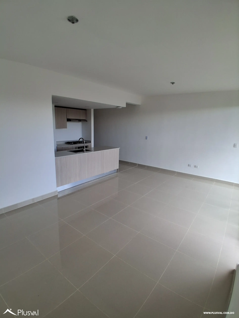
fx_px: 156
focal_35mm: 17
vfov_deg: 91.0
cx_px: 120
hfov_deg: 74.7
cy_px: 159
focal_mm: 1.4
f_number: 2.2
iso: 50
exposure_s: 1/135
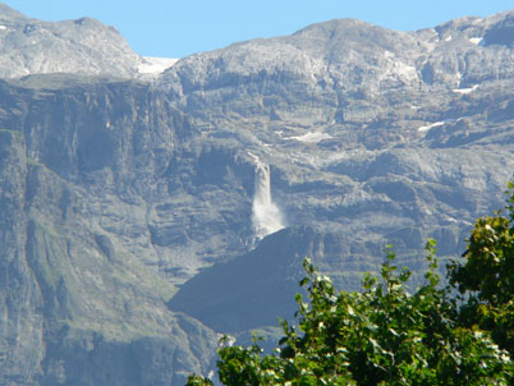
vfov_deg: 3.1
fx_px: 7176
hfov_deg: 4.1
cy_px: 196
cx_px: 277
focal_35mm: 483
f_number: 8
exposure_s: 1/200
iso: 100
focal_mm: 72
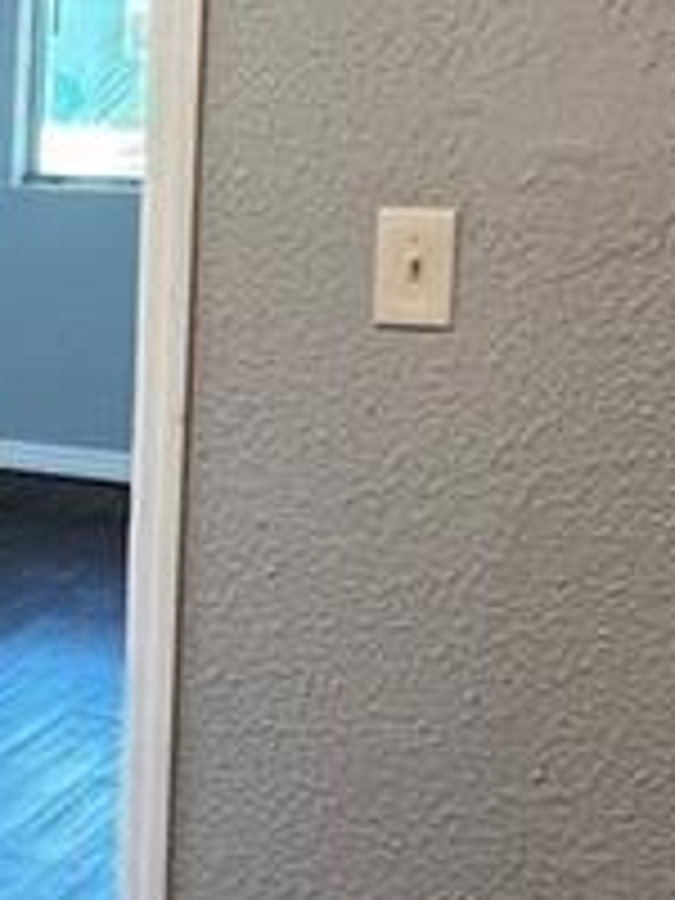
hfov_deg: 16.2
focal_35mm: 78
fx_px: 2028
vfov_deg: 25.0
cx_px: -508
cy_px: 500
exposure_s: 1/60
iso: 320
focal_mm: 1.57
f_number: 1.8
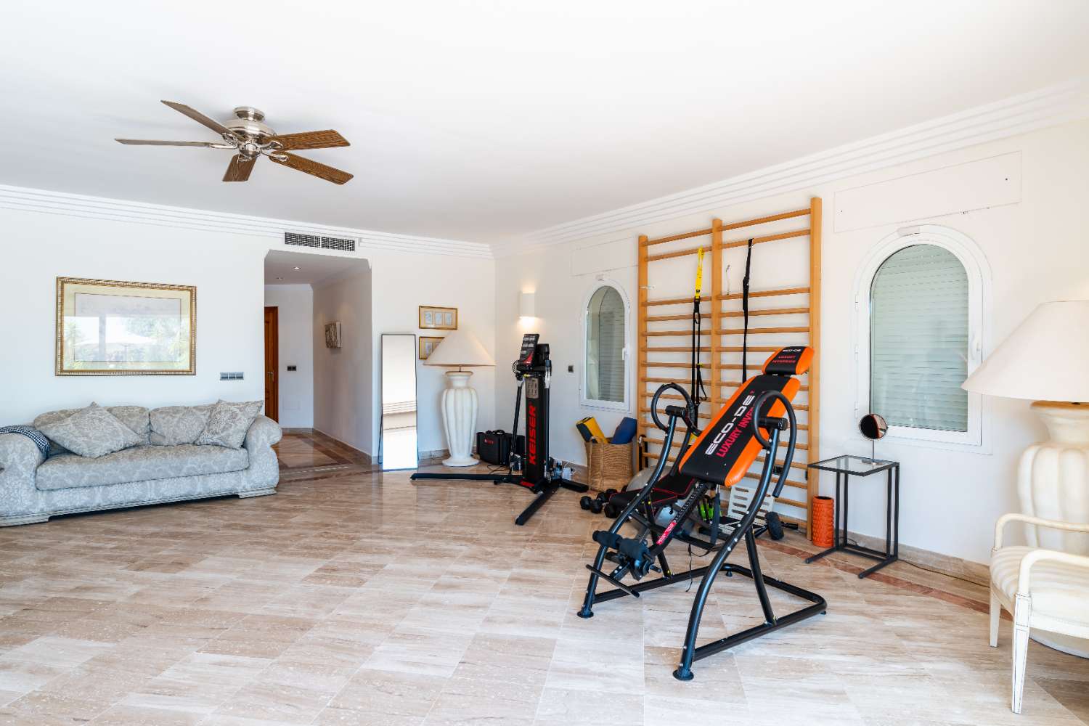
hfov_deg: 84.0
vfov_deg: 61.9
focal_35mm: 20
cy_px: 363
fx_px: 605
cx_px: 544
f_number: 7.1
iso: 100
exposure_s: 1/4
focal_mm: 20
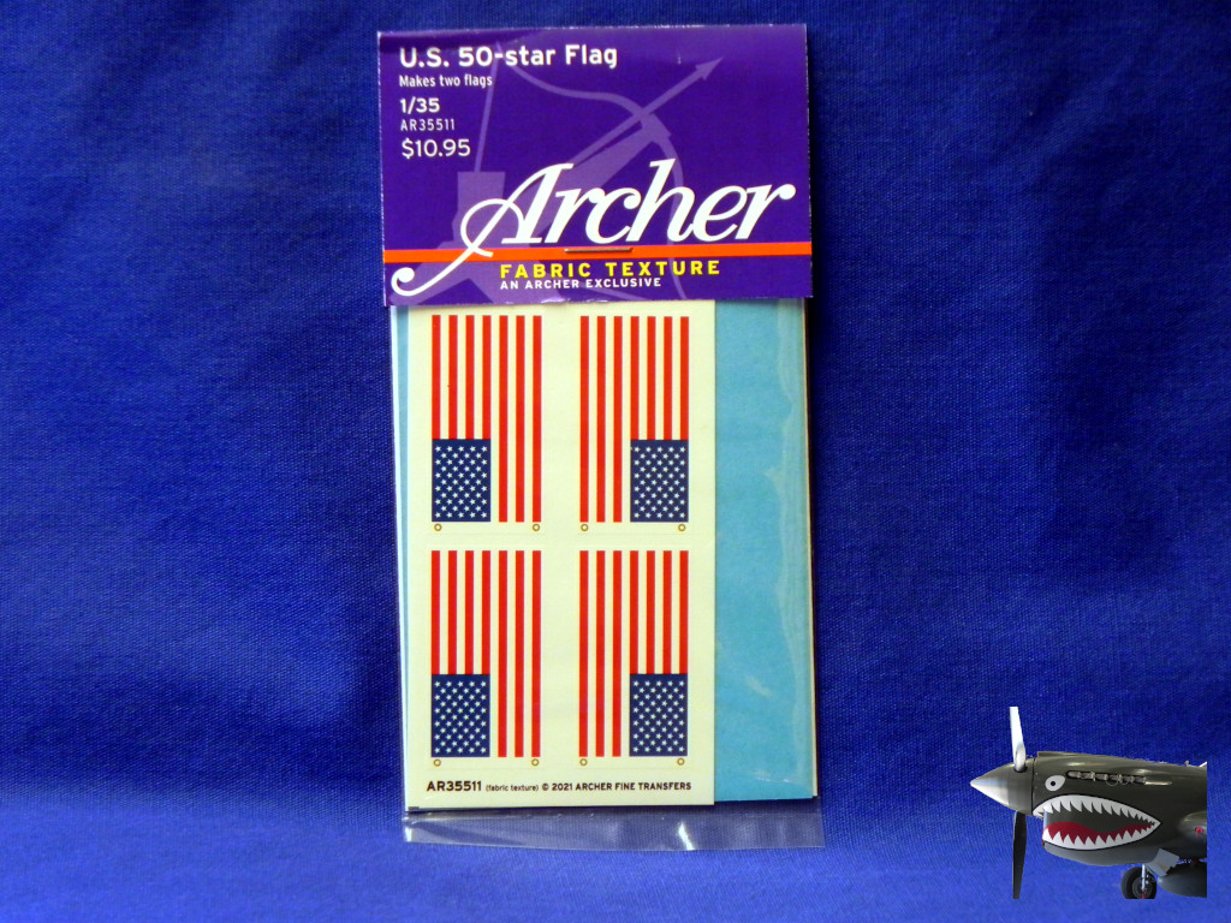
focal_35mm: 95
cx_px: 616
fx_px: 3378
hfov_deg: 20.7
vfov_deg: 15.6
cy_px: 462
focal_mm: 16.9
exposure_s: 1/30
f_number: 4
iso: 318
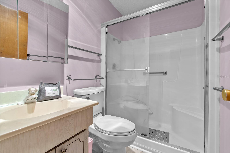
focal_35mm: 15
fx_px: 96
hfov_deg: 100.4
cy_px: 76
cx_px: 115
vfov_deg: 77.3
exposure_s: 2.5
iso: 100
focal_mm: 10
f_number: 7.1
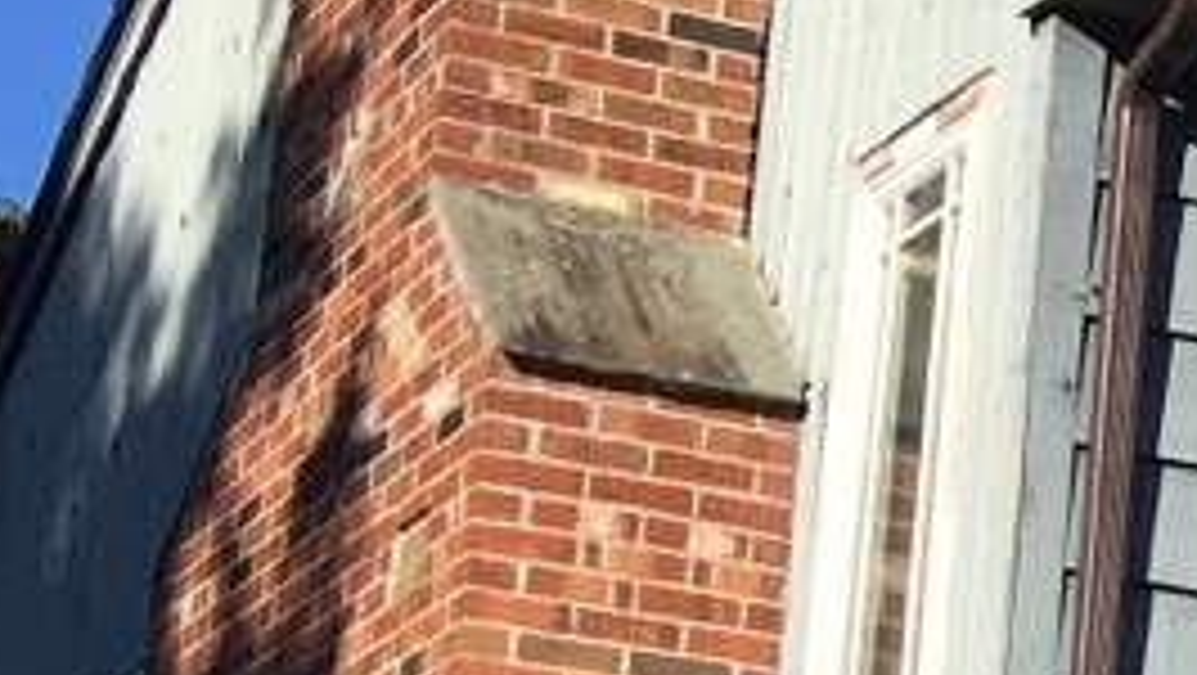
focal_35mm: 194
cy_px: 936
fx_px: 6161
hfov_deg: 9.5
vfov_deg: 6.2
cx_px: 3132
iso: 25
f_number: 2.2
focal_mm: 4.15
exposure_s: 1/1603
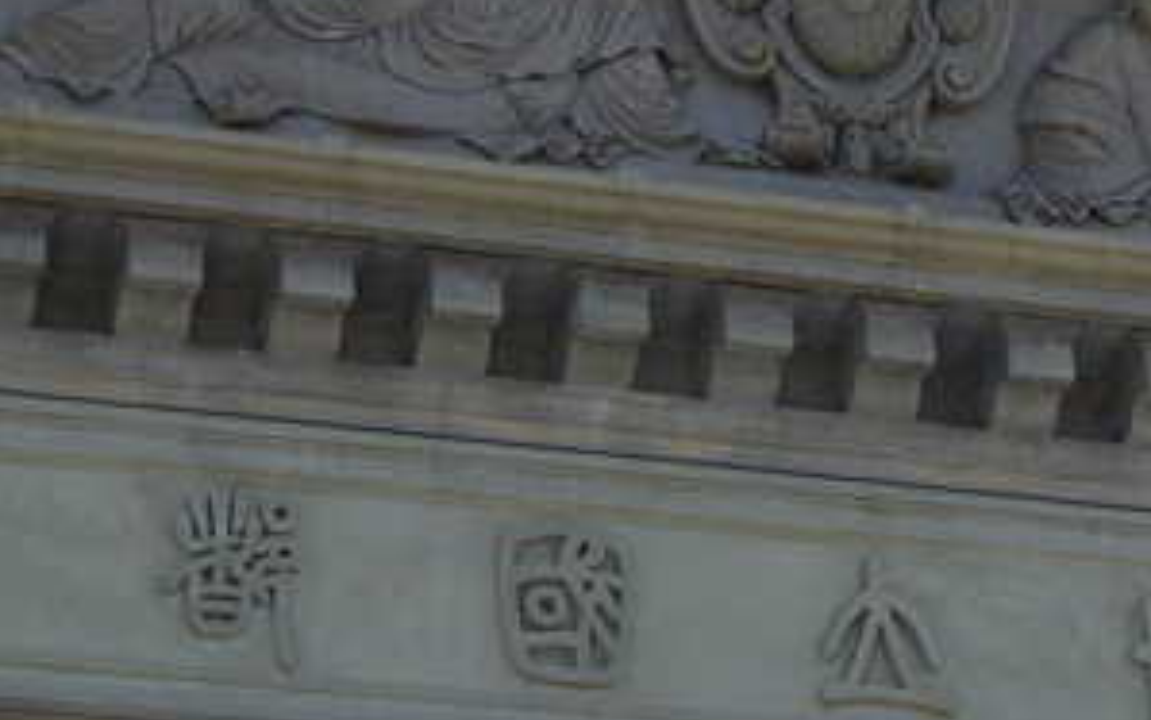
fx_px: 5020
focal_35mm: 160
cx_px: 916
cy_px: 208
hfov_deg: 13.0
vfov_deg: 8.2
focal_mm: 31
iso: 800
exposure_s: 1/4000
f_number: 5
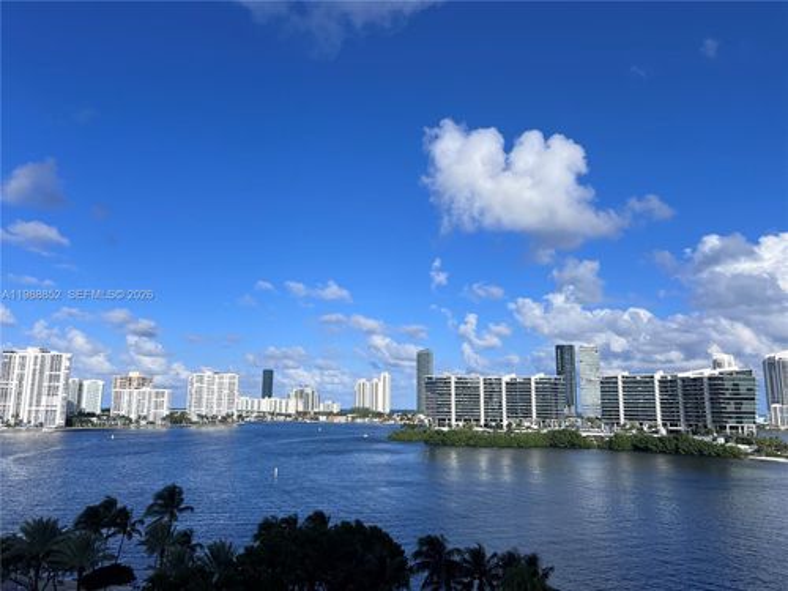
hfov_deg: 67.3
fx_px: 592
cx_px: 394
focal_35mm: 26
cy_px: 296
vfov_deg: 53.1
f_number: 1.5
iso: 50
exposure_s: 1/6579
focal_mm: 5.7
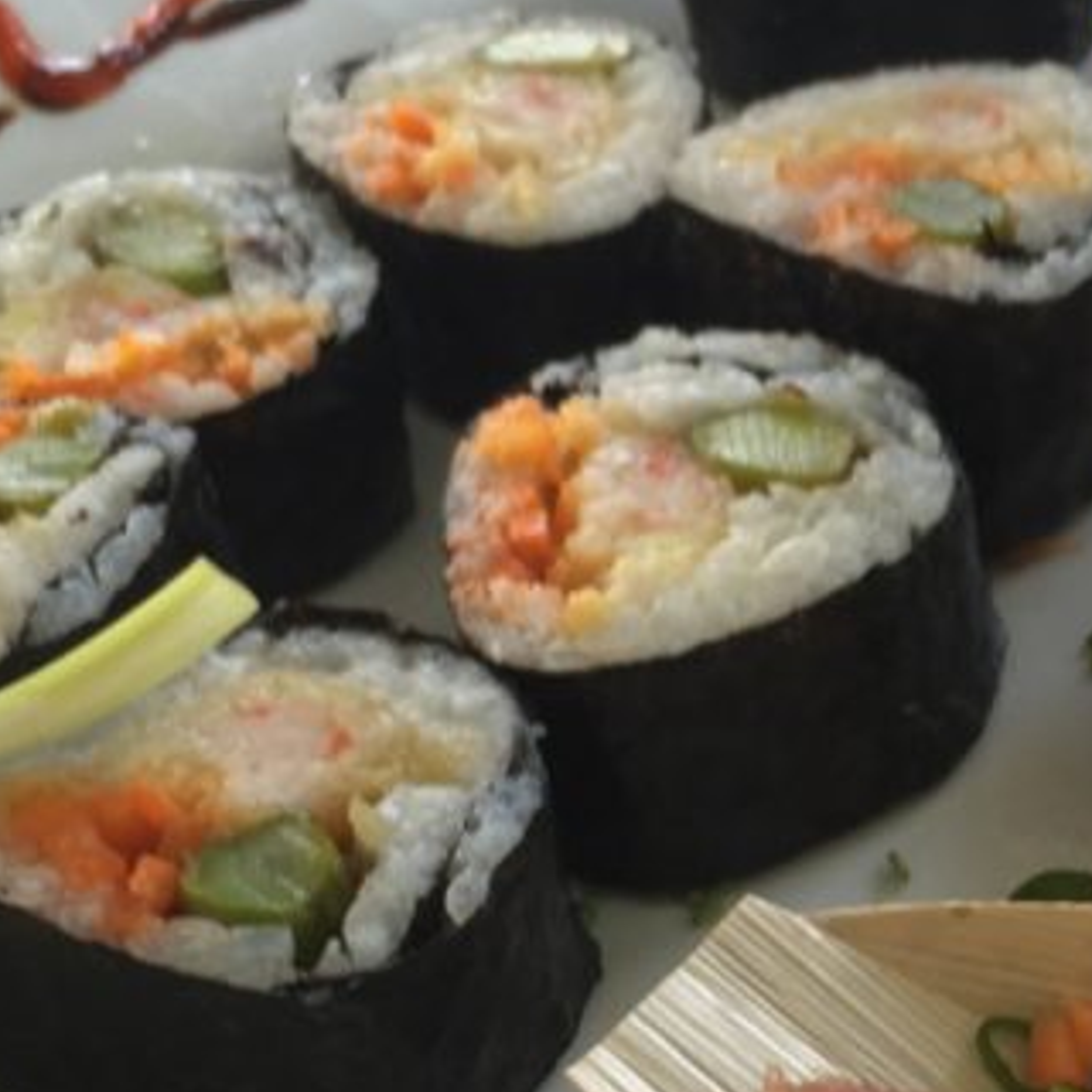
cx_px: 1020
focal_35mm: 82
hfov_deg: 20.6
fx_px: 2927
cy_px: 836
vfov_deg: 20.9
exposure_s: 1/40
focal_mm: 4.15
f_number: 2.2
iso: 32
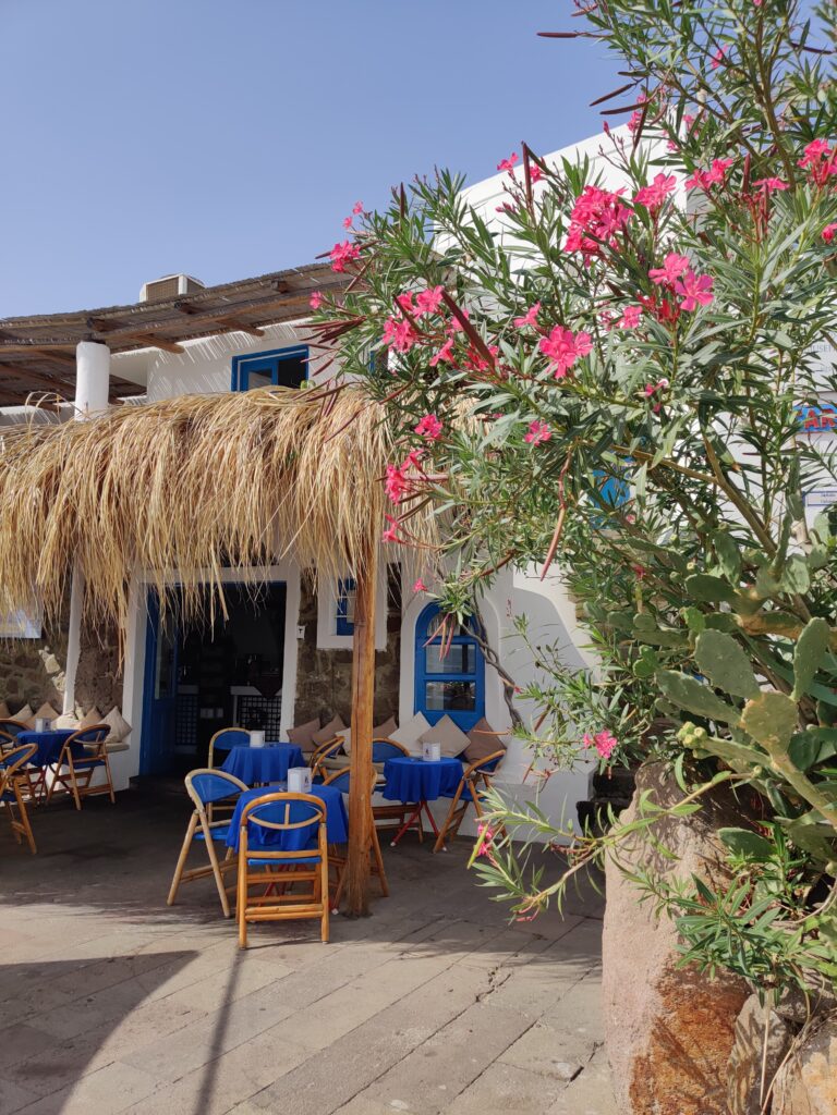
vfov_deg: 65.3
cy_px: 558
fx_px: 870
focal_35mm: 27
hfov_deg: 51.4
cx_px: 418
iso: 125
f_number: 1.65
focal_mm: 4.75
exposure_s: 1/2363
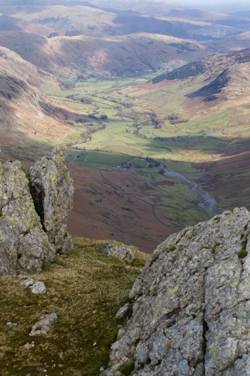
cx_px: 130
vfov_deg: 33.7
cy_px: 186
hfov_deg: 22.7
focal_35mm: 60
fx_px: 622
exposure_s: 1/125
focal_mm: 35
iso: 100
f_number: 11
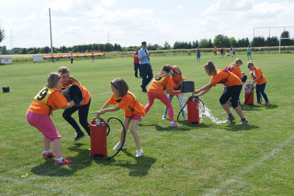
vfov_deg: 25.8
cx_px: 147
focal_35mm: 52
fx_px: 429
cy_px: 98
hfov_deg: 37.8
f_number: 6.3
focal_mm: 35
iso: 200
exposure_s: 1/800
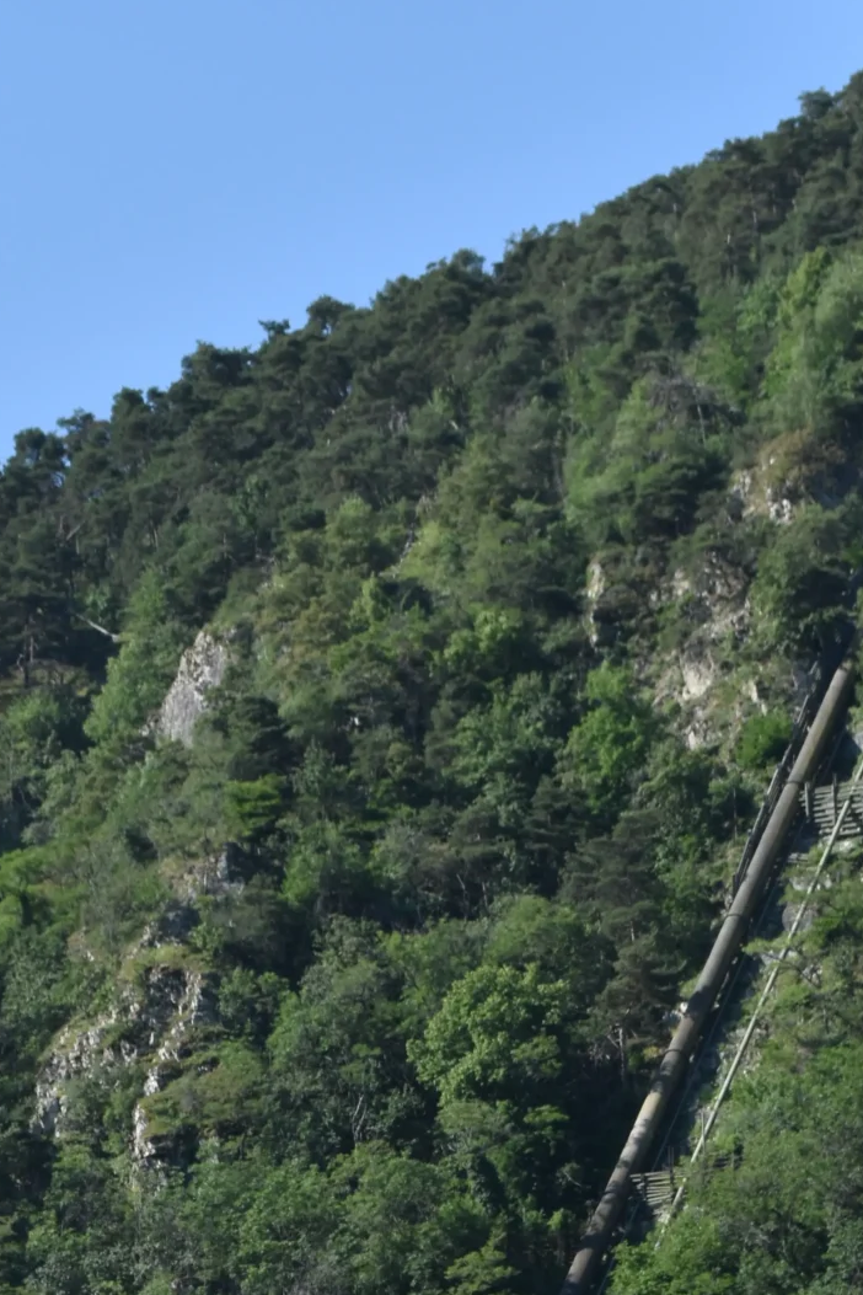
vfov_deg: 11.5
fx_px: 6292
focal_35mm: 175
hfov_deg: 7.8
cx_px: 126
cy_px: 1541
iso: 200
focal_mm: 48
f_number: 9
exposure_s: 1/320
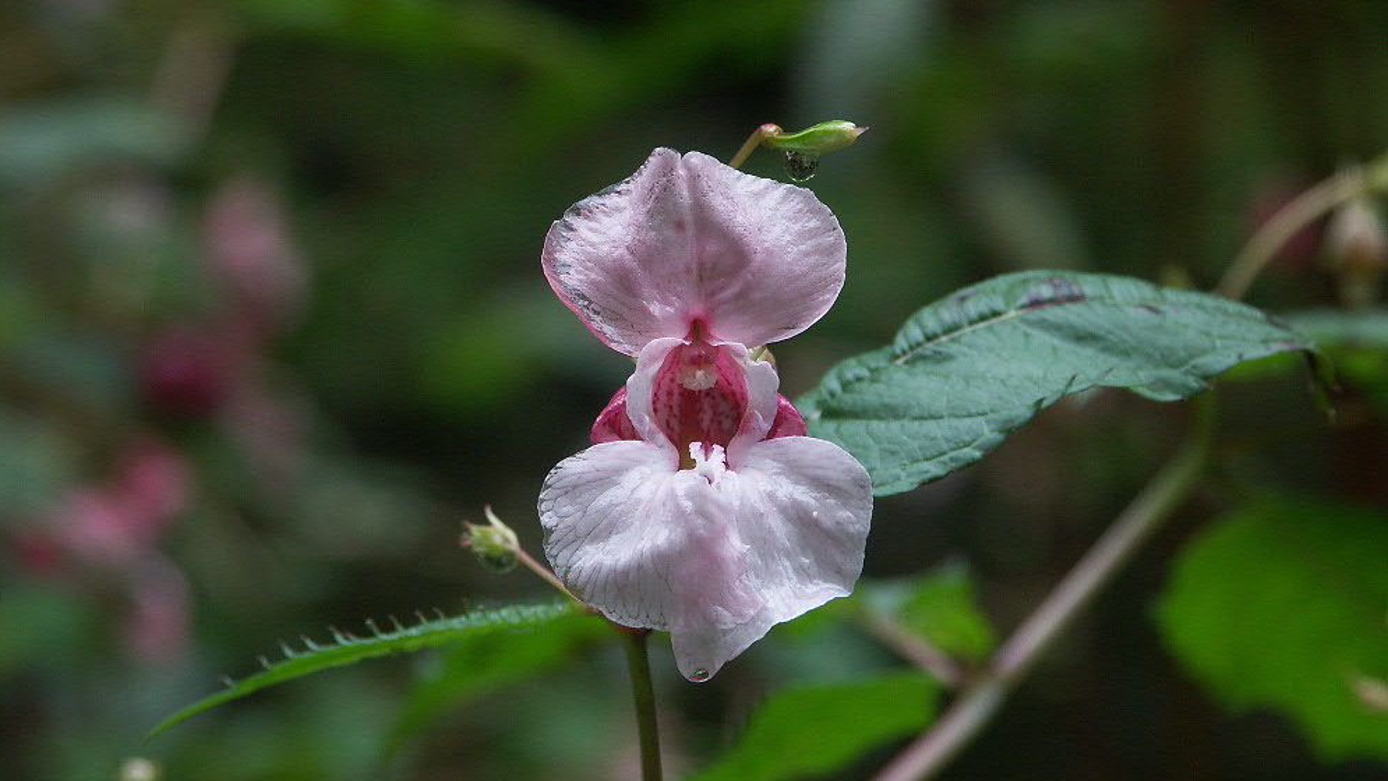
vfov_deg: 5.5
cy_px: 378
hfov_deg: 9.8
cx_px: 692
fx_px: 8061
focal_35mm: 219
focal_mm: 50.8
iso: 100
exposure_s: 1/60
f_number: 5.6
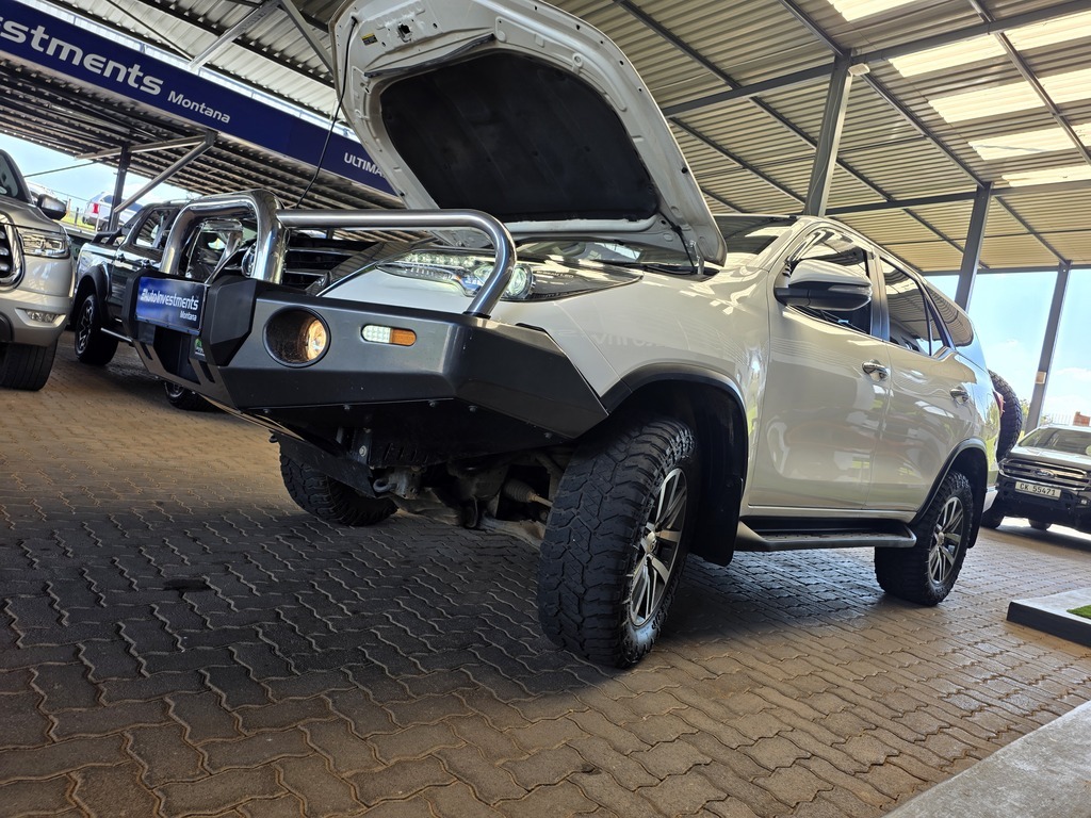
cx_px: 546
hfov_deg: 73.9
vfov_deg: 58.9
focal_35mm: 23
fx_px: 725
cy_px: 409
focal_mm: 6.25
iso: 16
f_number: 1.7
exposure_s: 1/103
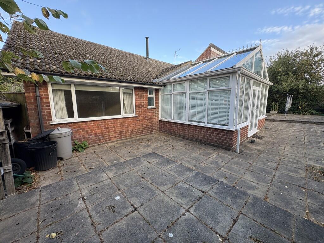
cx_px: 162
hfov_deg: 102.1
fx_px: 131
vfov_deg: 85.7
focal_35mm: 14
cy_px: 122
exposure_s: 1/102
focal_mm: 2.22
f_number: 2.2
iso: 64
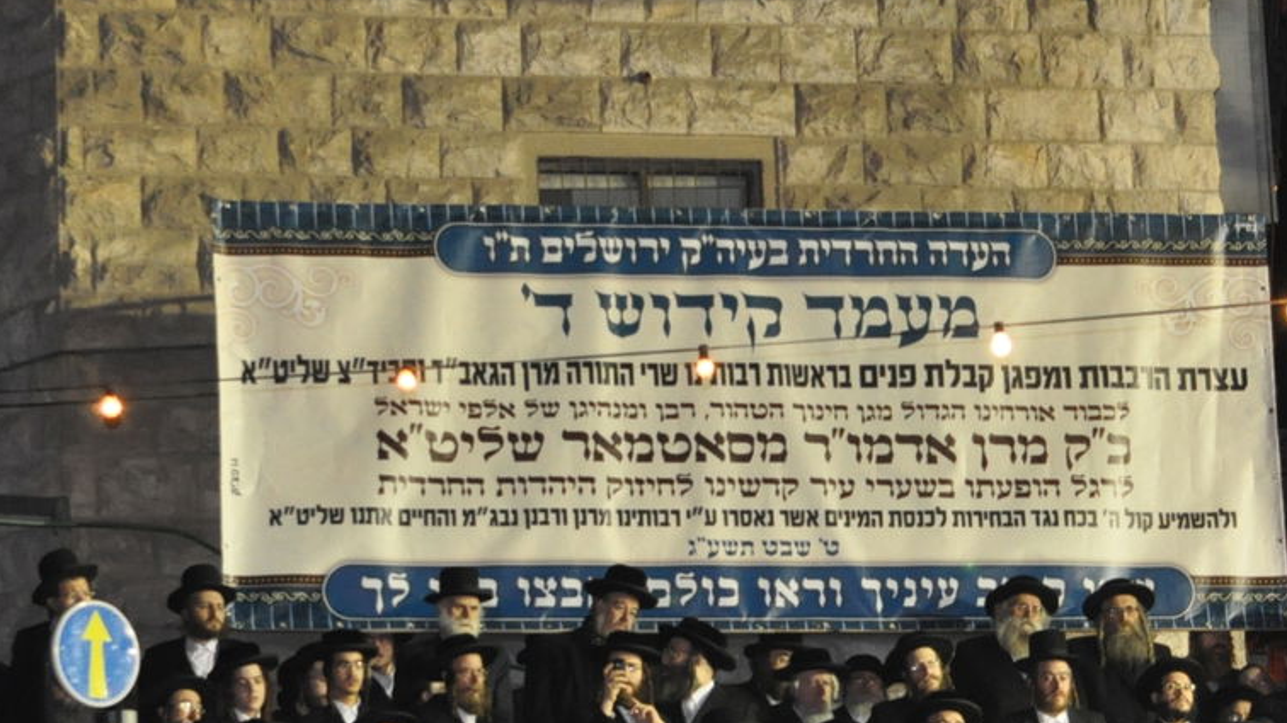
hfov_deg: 11.4
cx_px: 991
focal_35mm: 189
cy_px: 472
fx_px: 6448
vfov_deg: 6.4
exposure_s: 1/60
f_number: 5.6
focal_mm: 65
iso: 2000
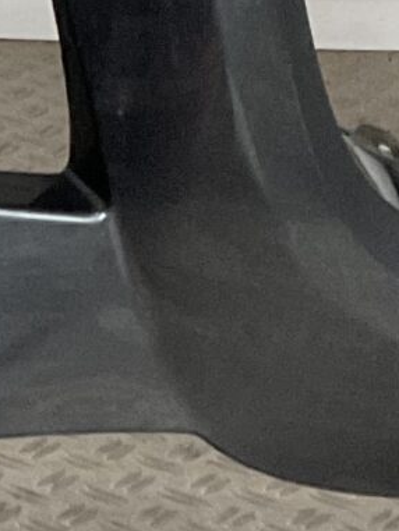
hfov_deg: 7.5
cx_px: -215
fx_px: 2995
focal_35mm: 195
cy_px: 177
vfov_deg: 10.1
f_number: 1.8
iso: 250
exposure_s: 1/60
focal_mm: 3
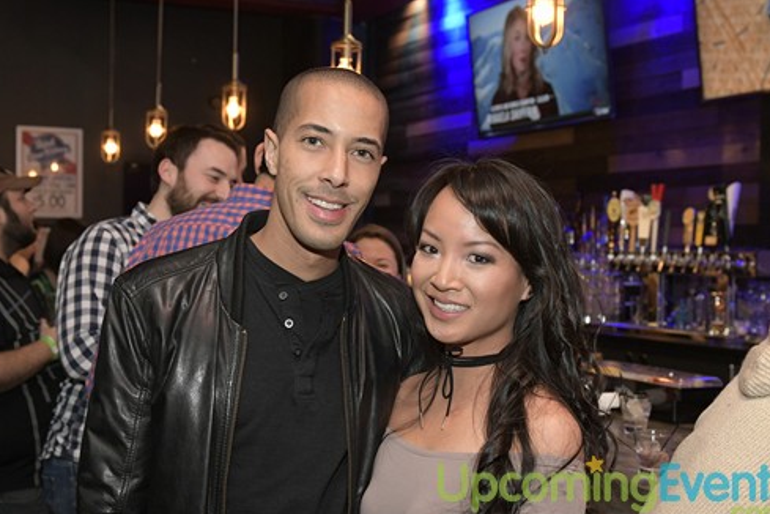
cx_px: 383
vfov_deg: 25.1
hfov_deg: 36.9
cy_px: 263
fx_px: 1155
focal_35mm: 54
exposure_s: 1/100
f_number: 4
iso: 2000
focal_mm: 32
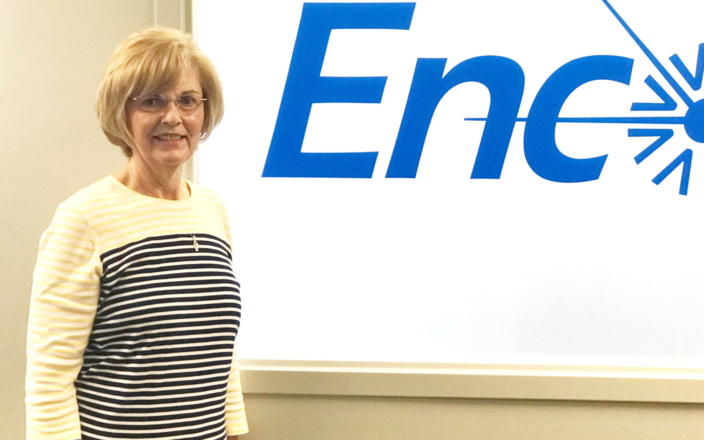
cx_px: 331
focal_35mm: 67
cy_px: 285
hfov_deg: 30.6
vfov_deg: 19.4
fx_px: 1286
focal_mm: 6.6
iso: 125
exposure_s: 1/60
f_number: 2.8
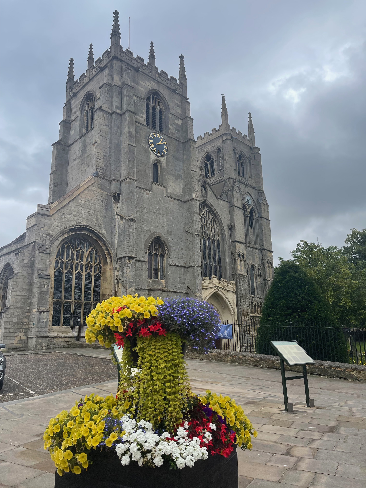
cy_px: 244
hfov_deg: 54.9
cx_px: 183
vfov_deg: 69.4
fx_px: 352
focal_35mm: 25
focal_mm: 5.1
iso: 32
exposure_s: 1/2924
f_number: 1.6
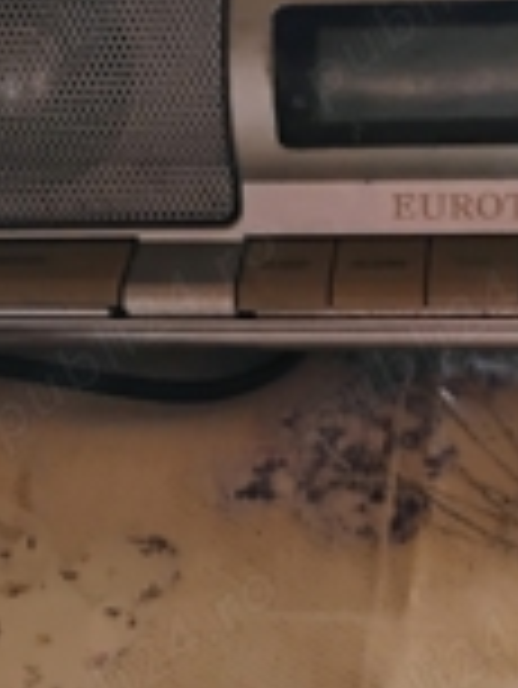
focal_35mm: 73
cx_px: 288
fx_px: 1454
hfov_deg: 20.2
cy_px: 405
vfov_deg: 26.6
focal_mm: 4.26
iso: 1081
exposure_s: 1/33.3
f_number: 1.8
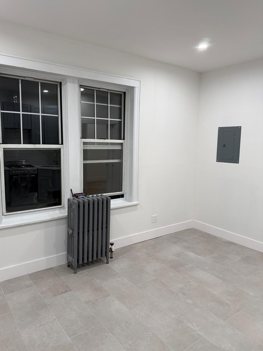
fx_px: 253
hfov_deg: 54.9
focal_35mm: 25
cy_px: 173
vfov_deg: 69.4
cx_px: 127
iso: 160
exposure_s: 1/120
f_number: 1.78
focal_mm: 6.76
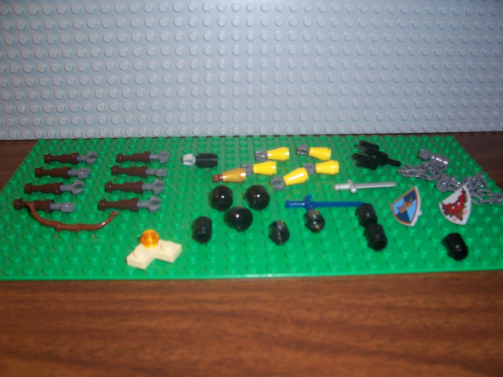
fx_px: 494
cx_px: 252
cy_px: 188
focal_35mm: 34
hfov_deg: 54.0
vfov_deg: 41.8
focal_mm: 5.6
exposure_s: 1/60
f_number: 2.7
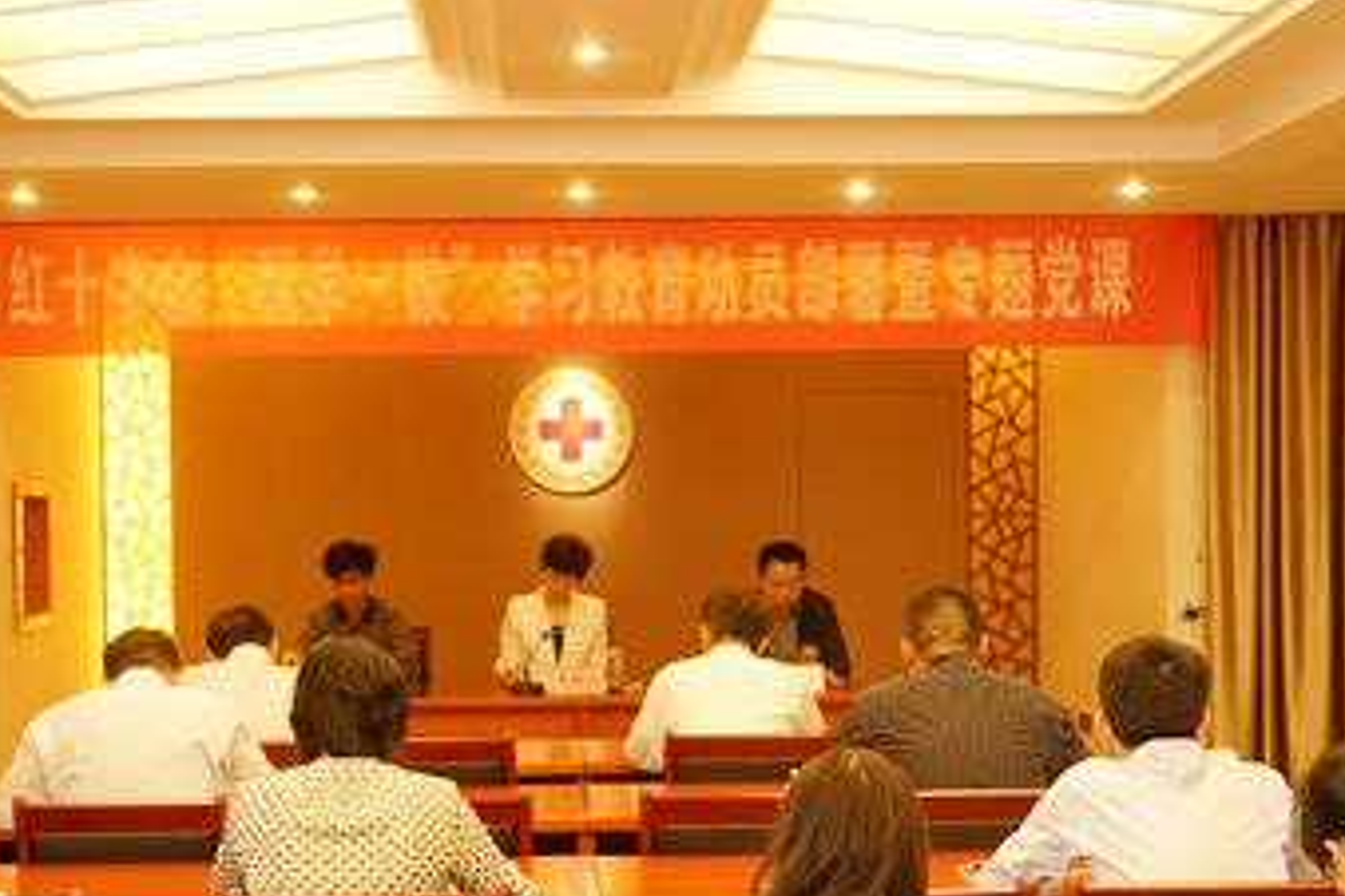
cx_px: 631
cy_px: 595
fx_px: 2316
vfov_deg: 21.8
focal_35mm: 62
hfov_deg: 32.4
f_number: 4
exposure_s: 1/60
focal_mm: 35
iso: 640
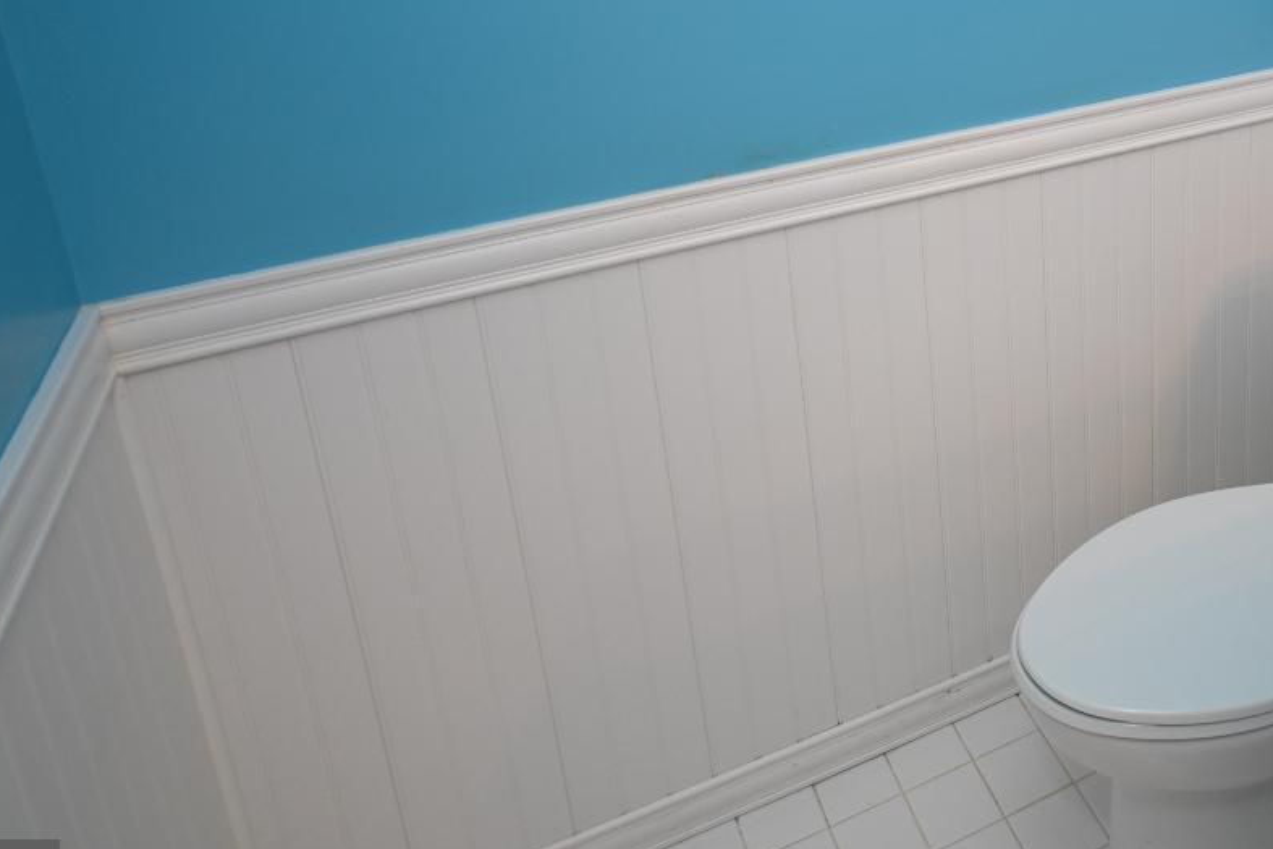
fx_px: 1238
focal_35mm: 35
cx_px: 1087
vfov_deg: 35.3
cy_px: 58
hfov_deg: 49.8
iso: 720
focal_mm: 17
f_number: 5.3
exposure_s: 1/60
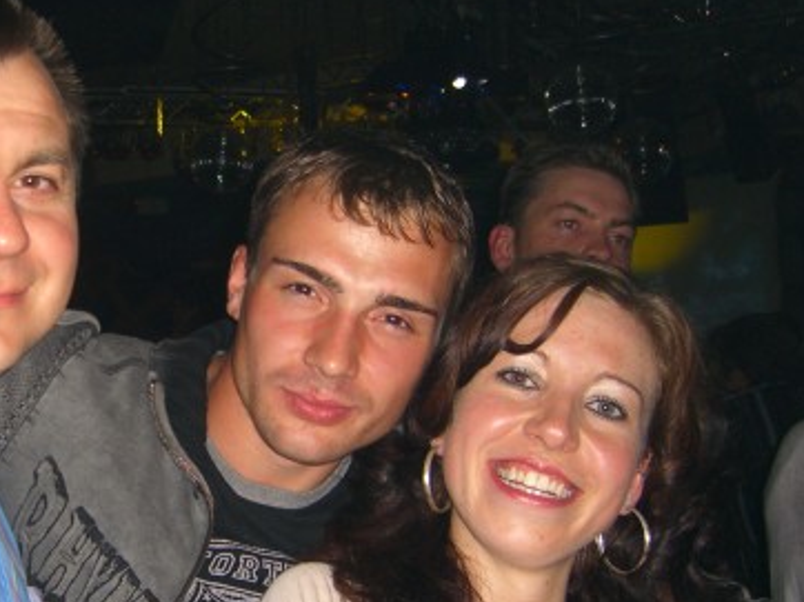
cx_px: 164
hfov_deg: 30.0
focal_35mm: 63
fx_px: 1462
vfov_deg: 23.2
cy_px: 402
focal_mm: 7.9
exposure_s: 1/60
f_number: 2.8
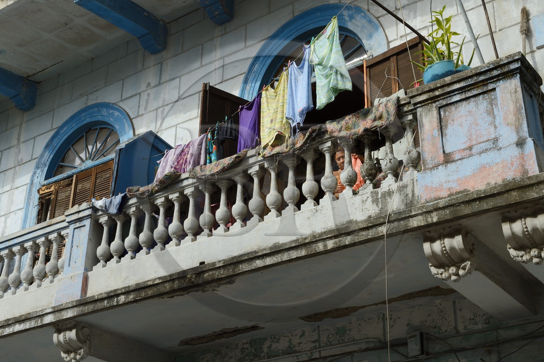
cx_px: 272
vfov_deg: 24.6
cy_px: 181
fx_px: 830
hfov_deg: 36.3
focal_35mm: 55
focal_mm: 55
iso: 200
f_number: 14
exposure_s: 1/160
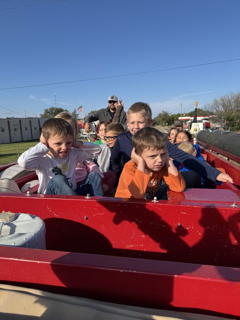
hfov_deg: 56.8
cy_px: 160
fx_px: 222
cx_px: 120
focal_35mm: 24
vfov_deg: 71.6
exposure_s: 1/4310
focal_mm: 6.76
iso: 80
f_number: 1.78
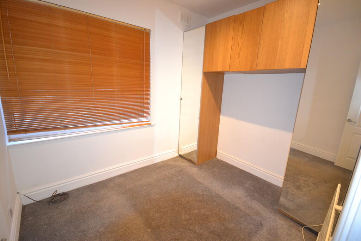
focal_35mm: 15
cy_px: 120
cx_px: 180
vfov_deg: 77.3
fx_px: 150
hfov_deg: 100.4
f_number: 4
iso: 1600
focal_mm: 10
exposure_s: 1/60
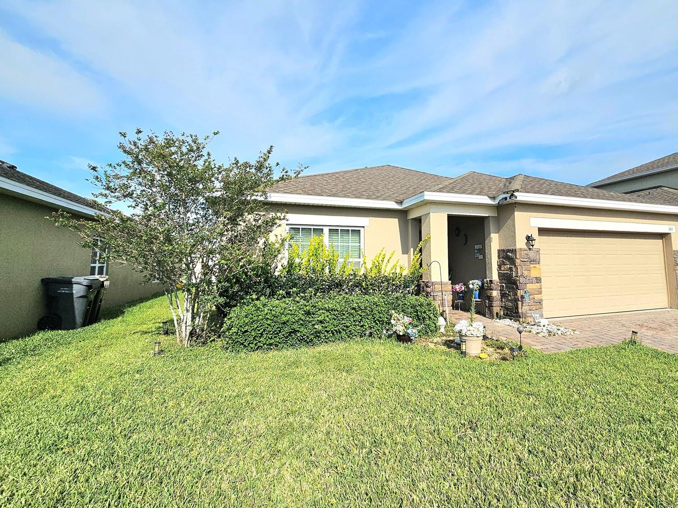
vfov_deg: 77.8
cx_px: 389
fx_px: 313
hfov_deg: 93.8
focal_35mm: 16
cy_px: 224
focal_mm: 2.2
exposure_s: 1/5000
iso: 50
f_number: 2.2
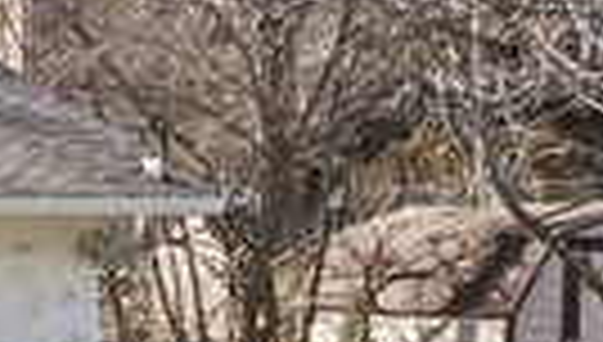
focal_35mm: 199
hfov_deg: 8.1
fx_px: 3188
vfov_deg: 5.8
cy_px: 909
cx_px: -1552
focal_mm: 12.29
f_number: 2.8
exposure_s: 1/800
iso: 160
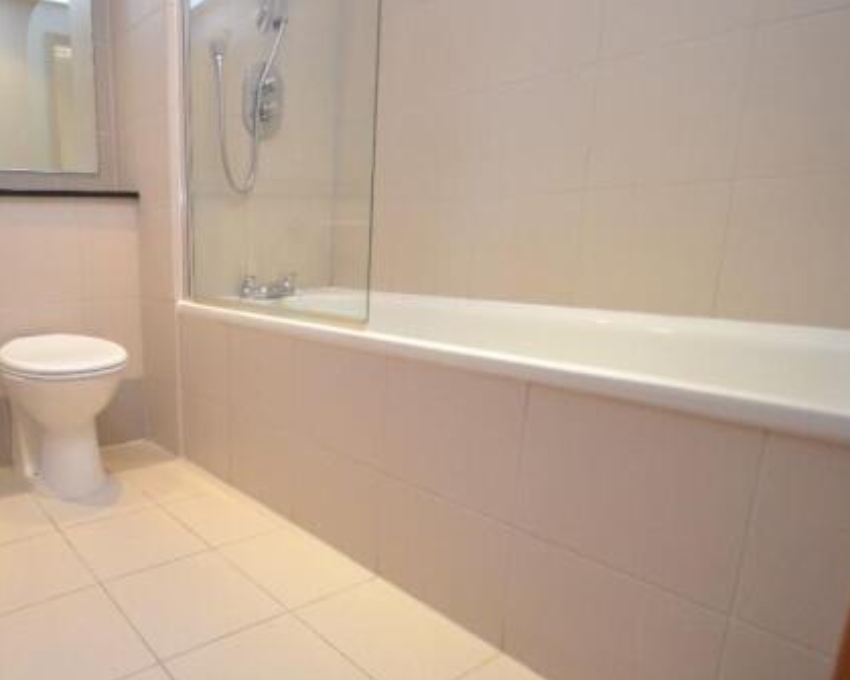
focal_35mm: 22
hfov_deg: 69.7
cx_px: 206
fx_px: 553
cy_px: 362
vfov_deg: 63.0
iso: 1800
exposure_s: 1/60
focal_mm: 10
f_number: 4
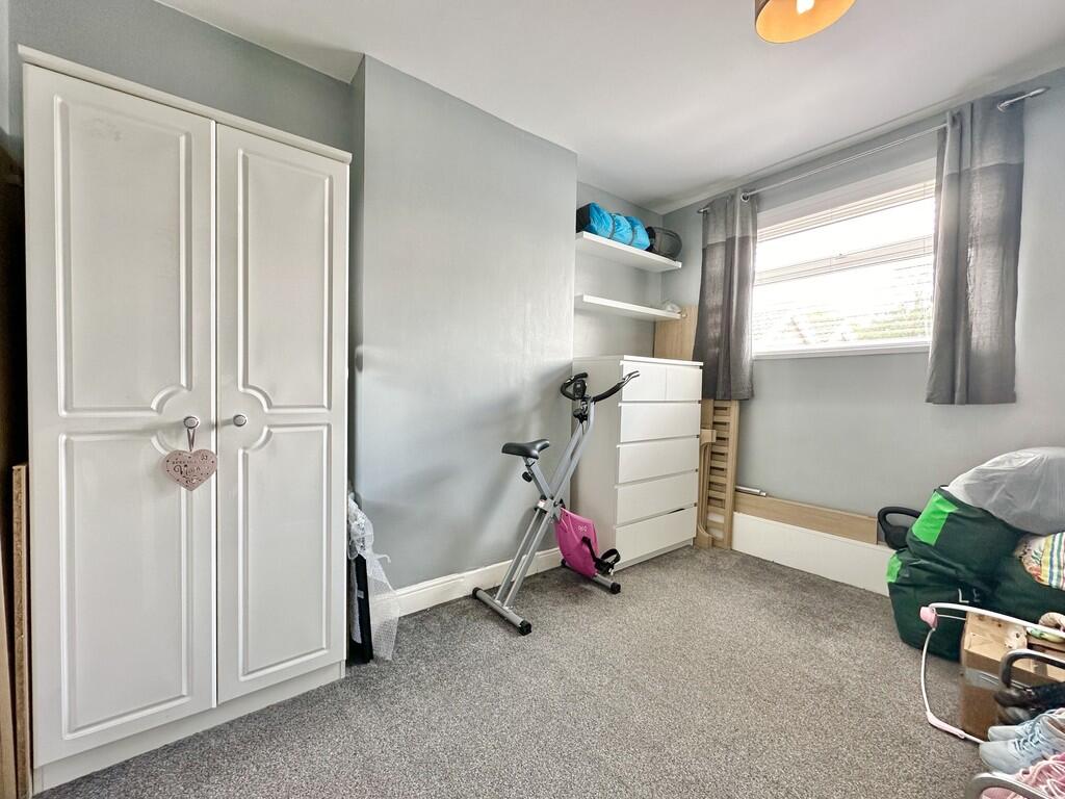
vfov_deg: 85.7
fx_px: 431
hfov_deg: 102.1
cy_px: 400
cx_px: 532
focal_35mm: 14
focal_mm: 2.22
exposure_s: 1/100
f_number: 2.2
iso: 125
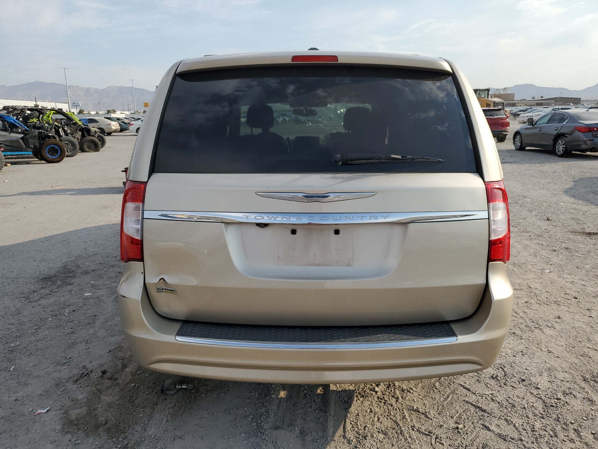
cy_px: 224
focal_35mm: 26
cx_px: 299
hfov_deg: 67.3
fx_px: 449
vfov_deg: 53.1
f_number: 1.5
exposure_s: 1/2500
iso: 50
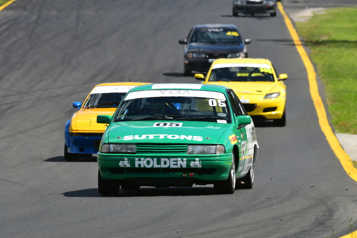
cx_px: 178
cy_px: 119
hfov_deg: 3.1
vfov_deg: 2.1
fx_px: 6543
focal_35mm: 660
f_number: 11
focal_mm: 440
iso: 320
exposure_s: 1/500
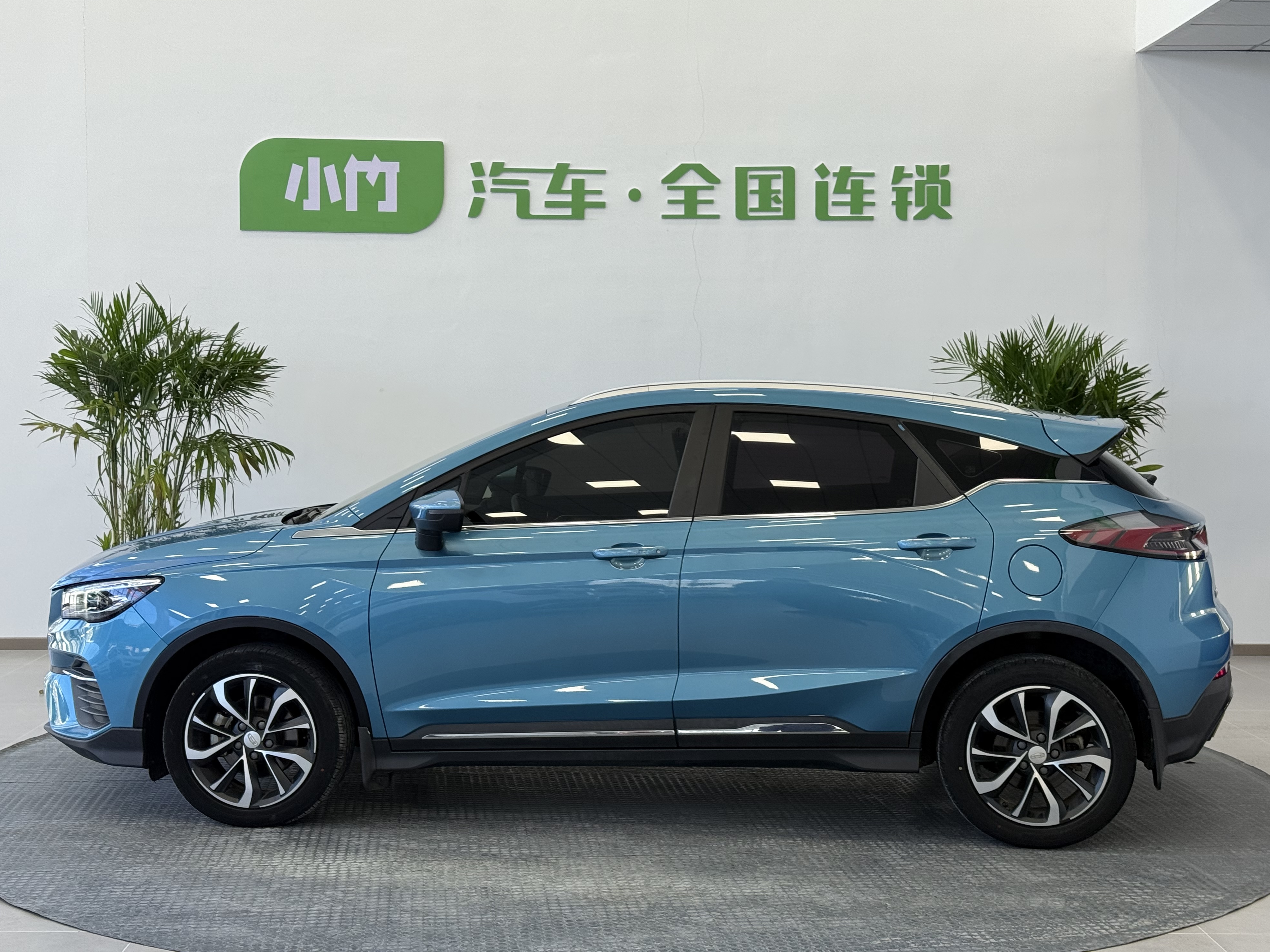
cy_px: 467
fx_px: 1798
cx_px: 644
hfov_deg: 38.9
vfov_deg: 29.7
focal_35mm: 49
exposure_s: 1/122
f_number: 1.78
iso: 64
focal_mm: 6.76
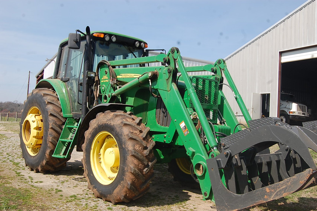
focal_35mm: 36
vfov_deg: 36.8
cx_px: 158
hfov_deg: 53.2
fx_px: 317
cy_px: 106
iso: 200
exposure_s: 1/320
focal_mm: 24
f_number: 9
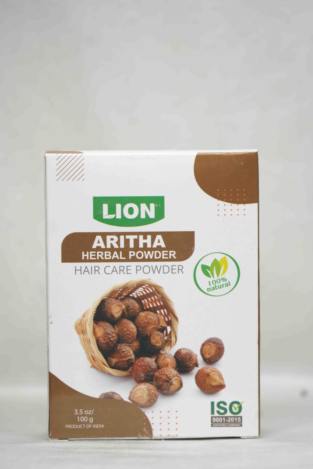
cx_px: 156
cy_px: 234
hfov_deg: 13.0
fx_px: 1369
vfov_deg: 19.5
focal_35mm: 105
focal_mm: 105
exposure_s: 1/80
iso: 320
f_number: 4
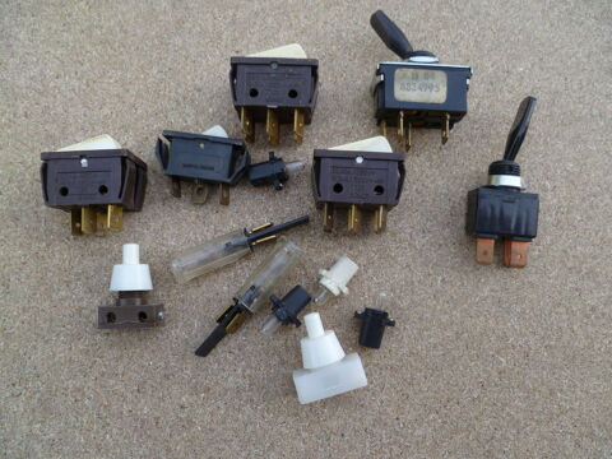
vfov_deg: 49.7
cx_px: 306
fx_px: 495
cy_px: 230
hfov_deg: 63.4
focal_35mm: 28
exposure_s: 1/160
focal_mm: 5
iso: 80
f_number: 3.3
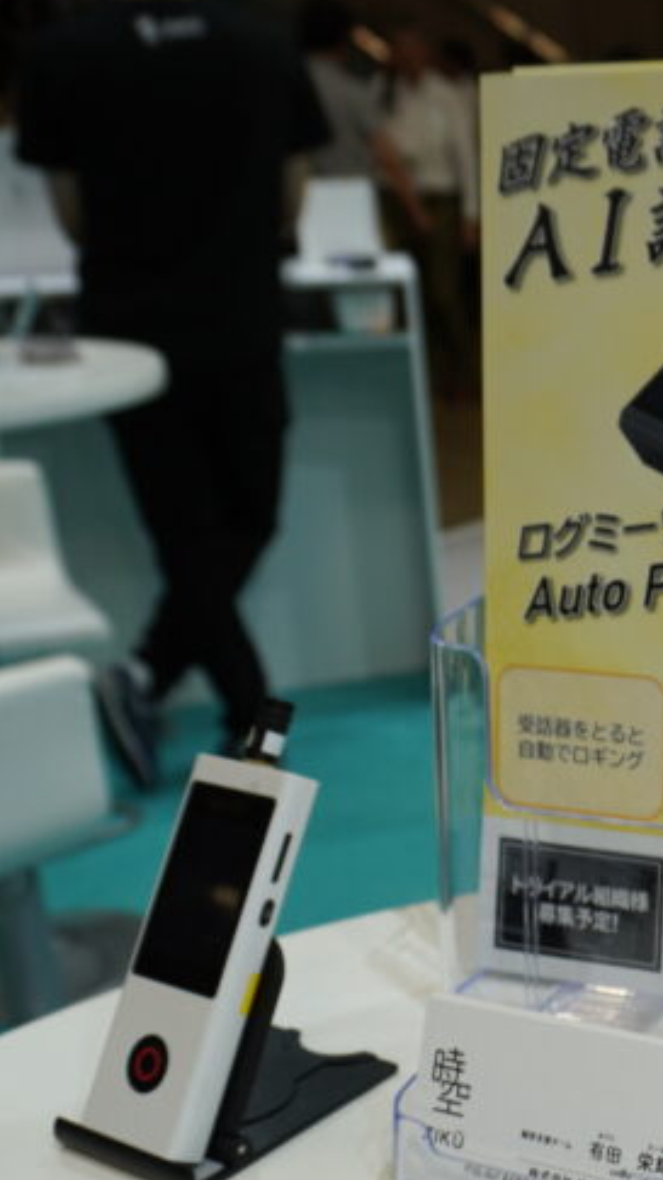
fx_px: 1658
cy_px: 715
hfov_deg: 20.1
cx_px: 930
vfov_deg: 39.0
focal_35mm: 53
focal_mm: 16
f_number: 4
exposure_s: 1/60
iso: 100
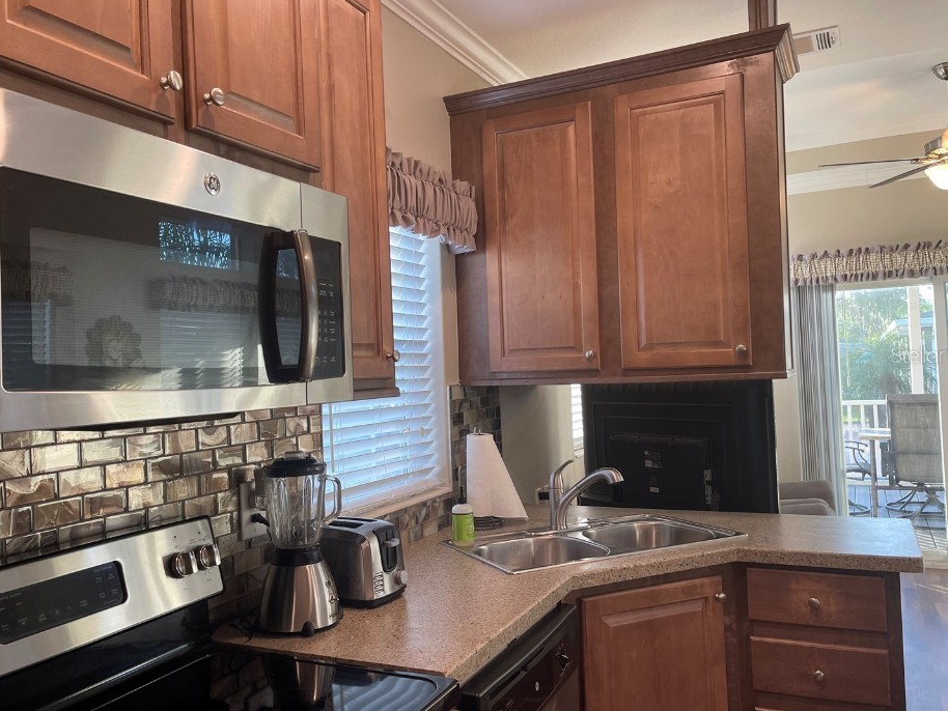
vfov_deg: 49.8
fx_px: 767
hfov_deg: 63.4
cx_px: 457
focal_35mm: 28
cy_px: 354
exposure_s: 1/60
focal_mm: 5.1
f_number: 1.6
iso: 64
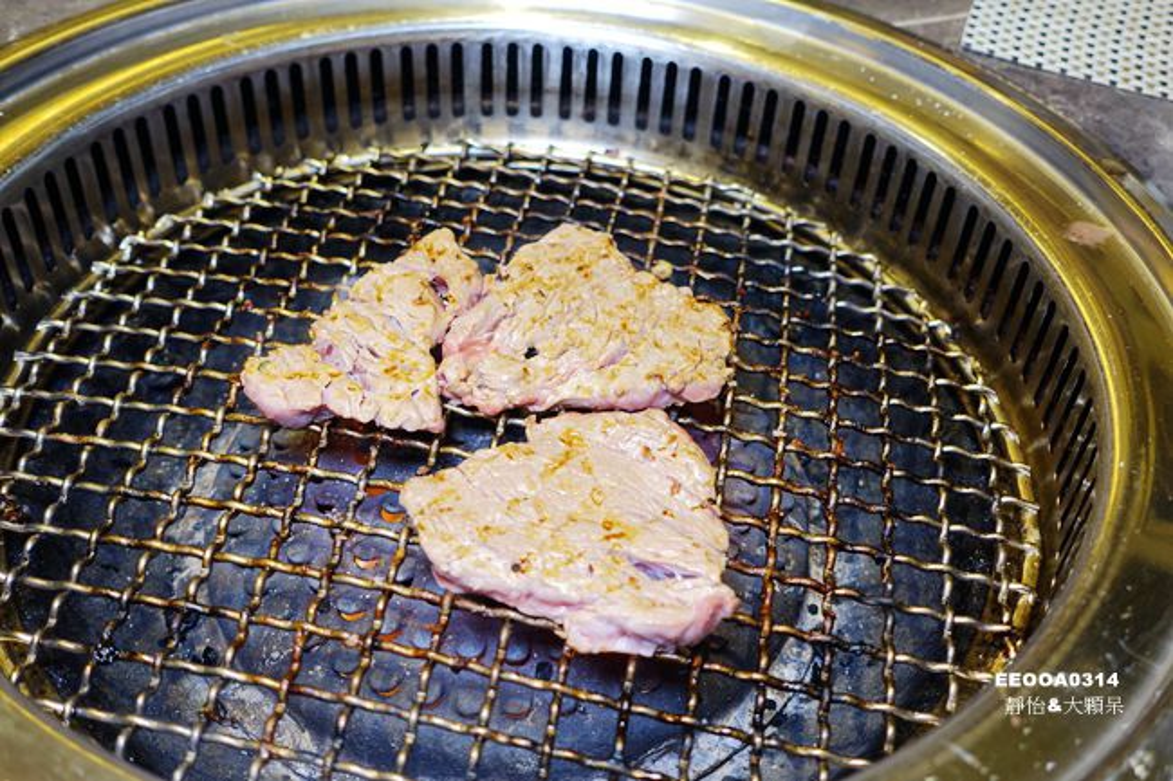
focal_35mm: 37
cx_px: 586
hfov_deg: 51.9
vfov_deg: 35.9
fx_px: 1205
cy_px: 390
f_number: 2.8
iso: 160
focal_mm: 13.53
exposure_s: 1/40
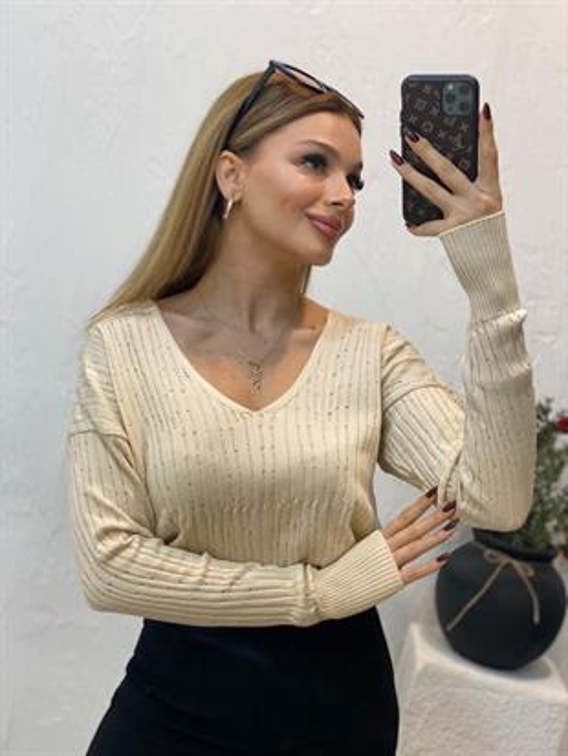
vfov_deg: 36.8
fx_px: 1137
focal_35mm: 52
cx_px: 284
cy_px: 378
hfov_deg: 28.0
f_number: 2
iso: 80
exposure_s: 1/100
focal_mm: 6
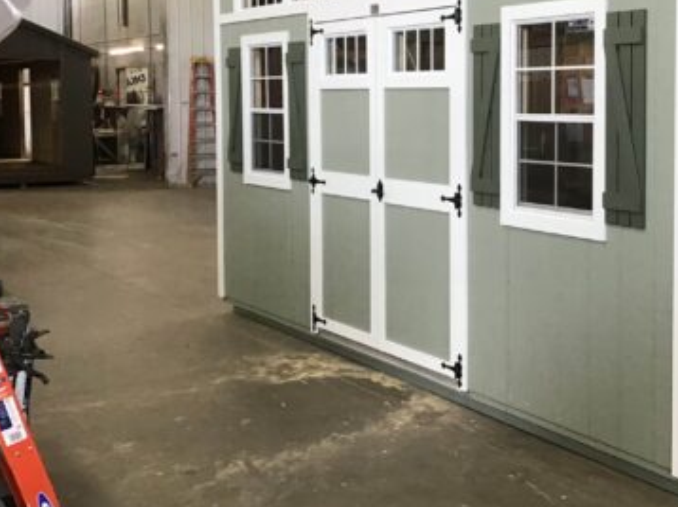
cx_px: 545
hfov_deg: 35.6
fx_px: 1018
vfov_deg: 27.8
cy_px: 161
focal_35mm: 52
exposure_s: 1/30
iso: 32
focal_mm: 3.3
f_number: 2.4
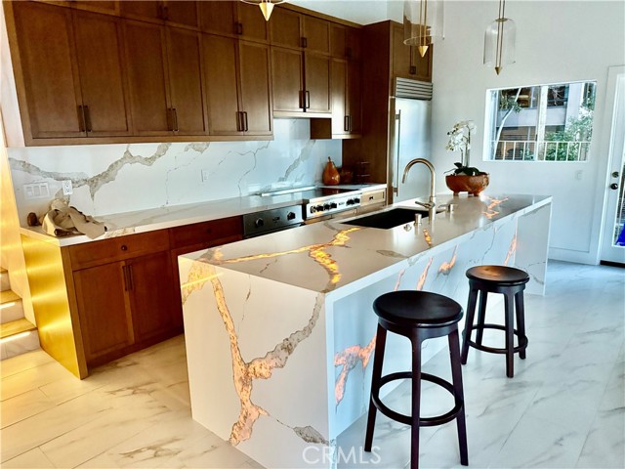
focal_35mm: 24
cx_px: 312
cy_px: 234
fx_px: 433
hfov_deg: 71.6
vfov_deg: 56.8
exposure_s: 1/36
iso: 1000
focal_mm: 6.76
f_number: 1.78
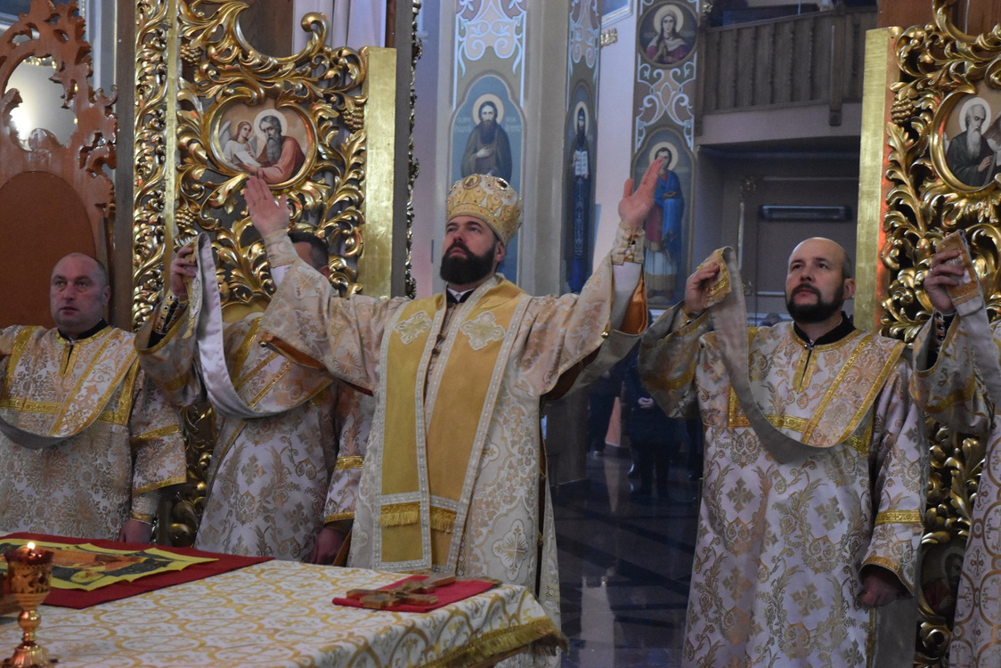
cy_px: 334
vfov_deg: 20.6
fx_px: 1836
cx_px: 500
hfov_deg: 30.5
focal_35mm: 66
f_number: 4.2
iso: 6400
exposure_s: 1/125
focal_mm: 44
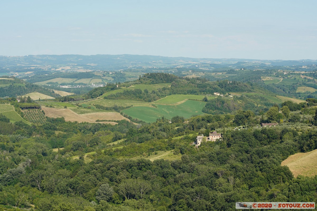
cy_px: 106
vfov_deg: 17.7
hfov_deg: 26.3
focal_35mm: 77
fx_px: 678
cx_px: 158
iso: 100
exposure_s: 1/200
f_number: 6.3
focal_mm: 77
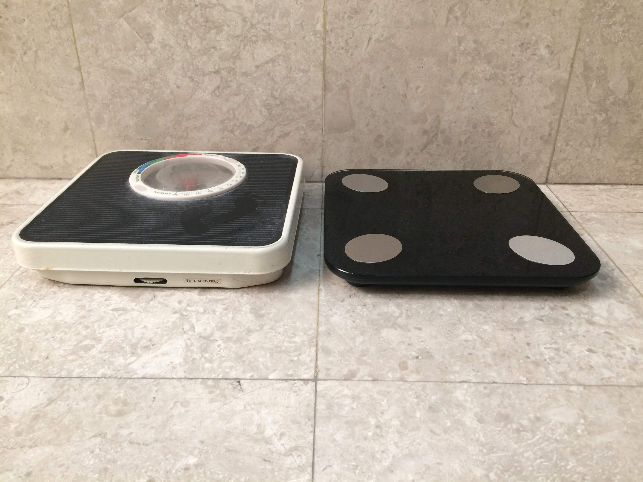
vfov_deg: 48.2
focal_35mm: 29
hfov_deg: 61.7
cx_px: 322
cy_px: 241
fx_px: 539
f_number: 2.2
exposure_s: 1/33
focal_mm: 4.15
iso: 160
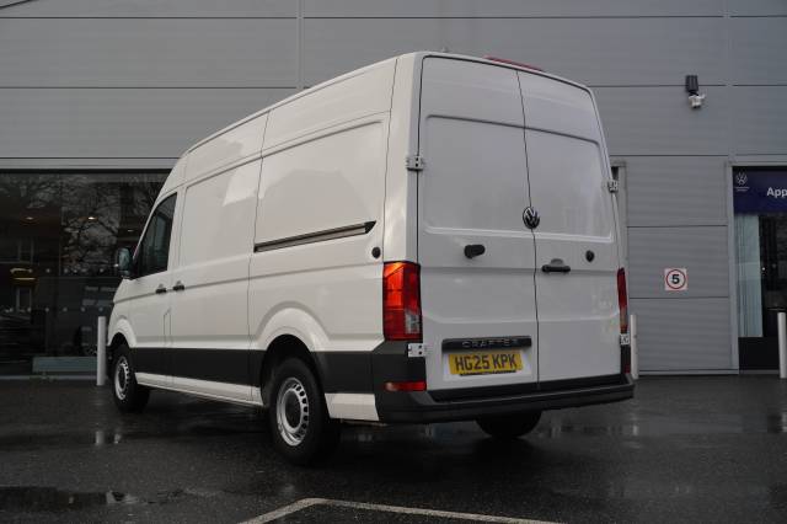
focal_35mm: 36
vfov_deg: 36.8
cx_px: 394
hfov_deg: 53.2
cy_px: 262
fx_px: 787
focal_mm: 24
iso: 100
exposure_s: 1/125
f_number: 5.6
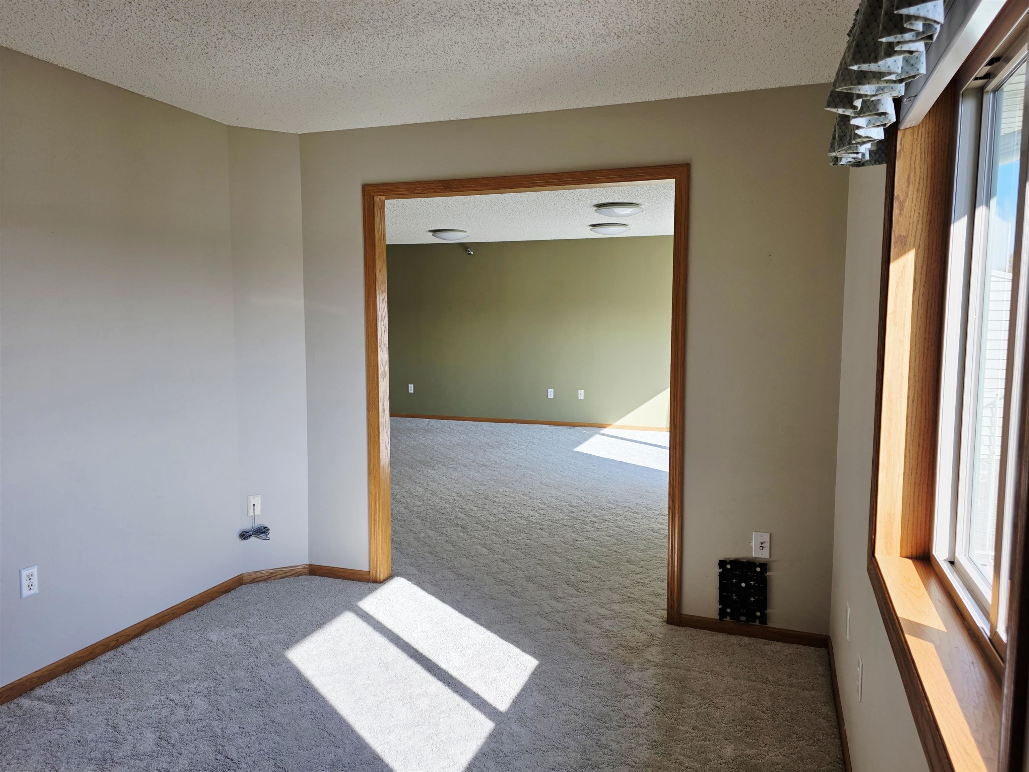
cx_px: 514
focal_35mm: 23
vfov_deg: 58.9
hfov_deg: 73.9
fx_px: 684
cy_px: 386
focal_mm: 6.3
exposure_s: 1/169
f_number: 1.7
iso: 12
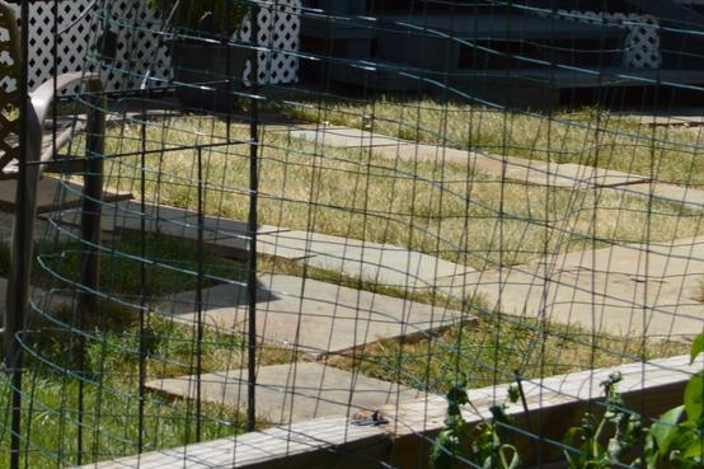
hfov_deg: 14.8
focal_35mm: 133
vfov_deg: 9.8
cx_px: -173
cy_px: -337
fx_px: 2600
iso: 100
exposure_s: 1/250
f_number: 8
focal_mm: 24
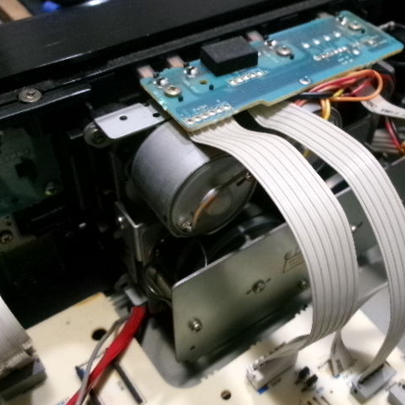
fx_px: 569
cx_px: 256
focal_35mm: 43
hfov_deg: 38.9
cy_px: 202
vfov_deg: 39.2
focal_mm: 6.4
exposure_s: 1/45
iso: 800
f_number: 4.5
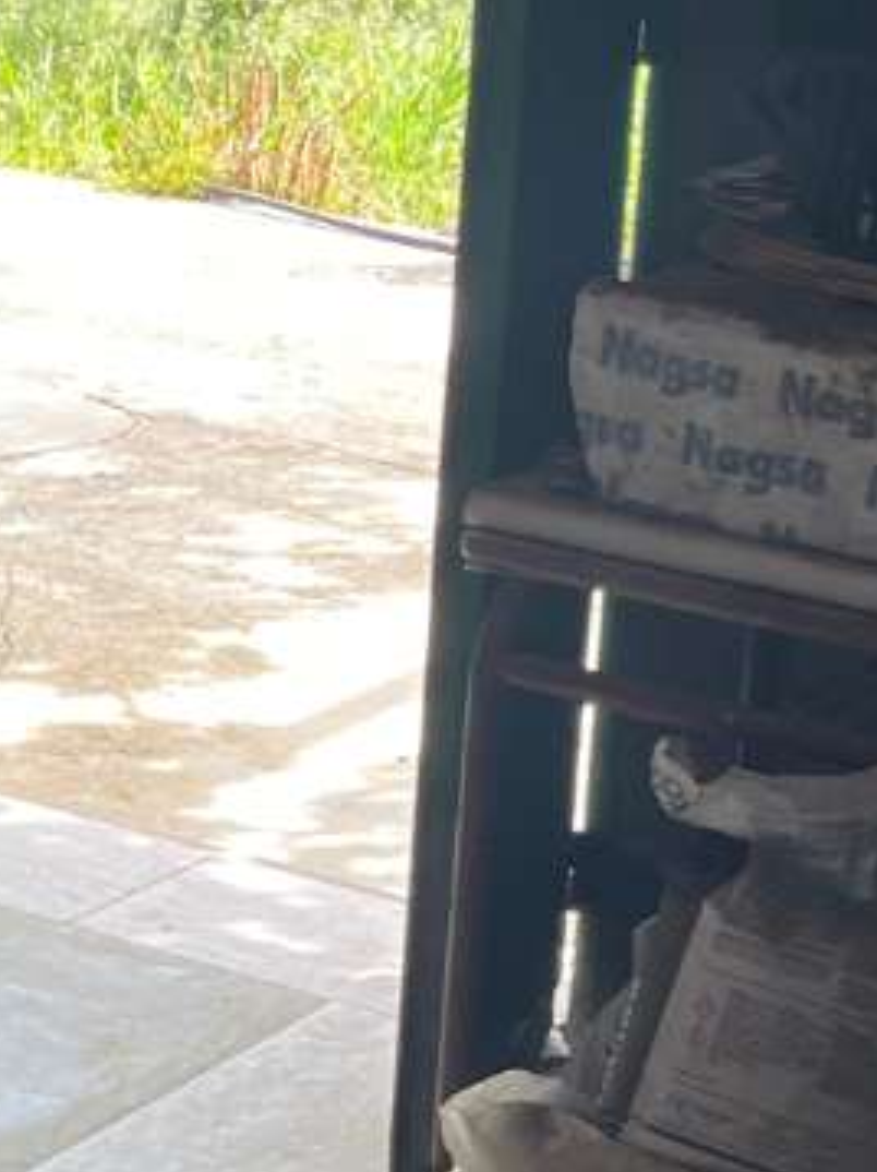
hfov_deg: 12.6
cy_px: 406
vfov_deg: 18.0
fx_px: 3686
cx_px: -594
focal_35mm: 109
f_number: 1.6
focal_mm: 5.1
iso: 40
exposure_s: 1/122
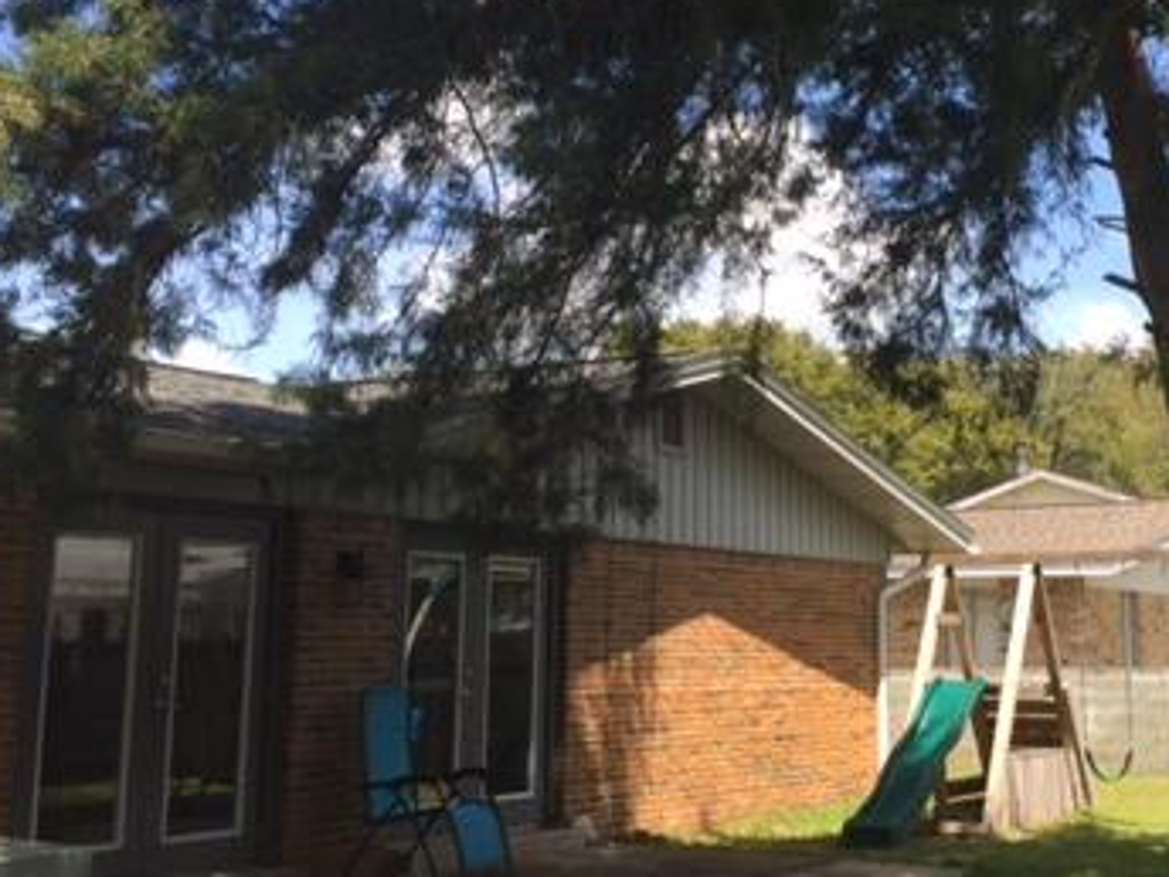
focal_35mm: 54
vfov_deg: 26.9
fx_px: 1824
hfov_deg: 35.2
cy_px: 306
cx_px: 771
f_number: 2.2
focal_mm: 4.15
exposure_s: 1/775
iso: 32
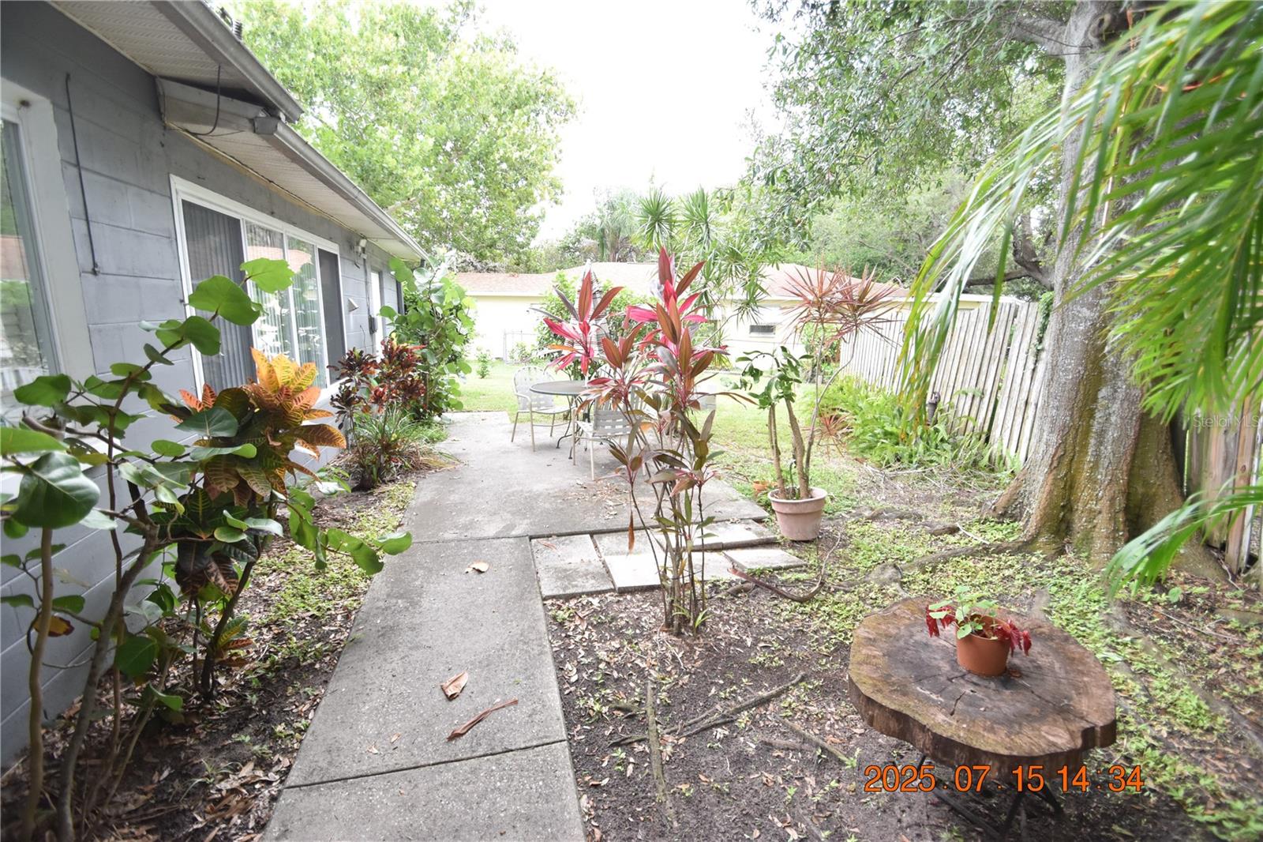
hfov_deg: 100.4
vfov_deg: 77.3
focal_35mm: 15
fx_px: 526
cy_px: 421
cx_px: 632
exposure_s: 1/750
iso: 800
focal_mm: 10
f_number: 3.5
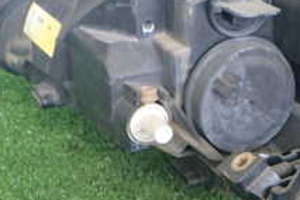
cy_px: 20
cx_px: 361
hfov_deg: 21.5
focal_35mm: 88
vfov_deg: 15.4
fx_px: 733
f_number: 2.3
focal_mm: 5.4
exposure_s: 1/40
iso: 200
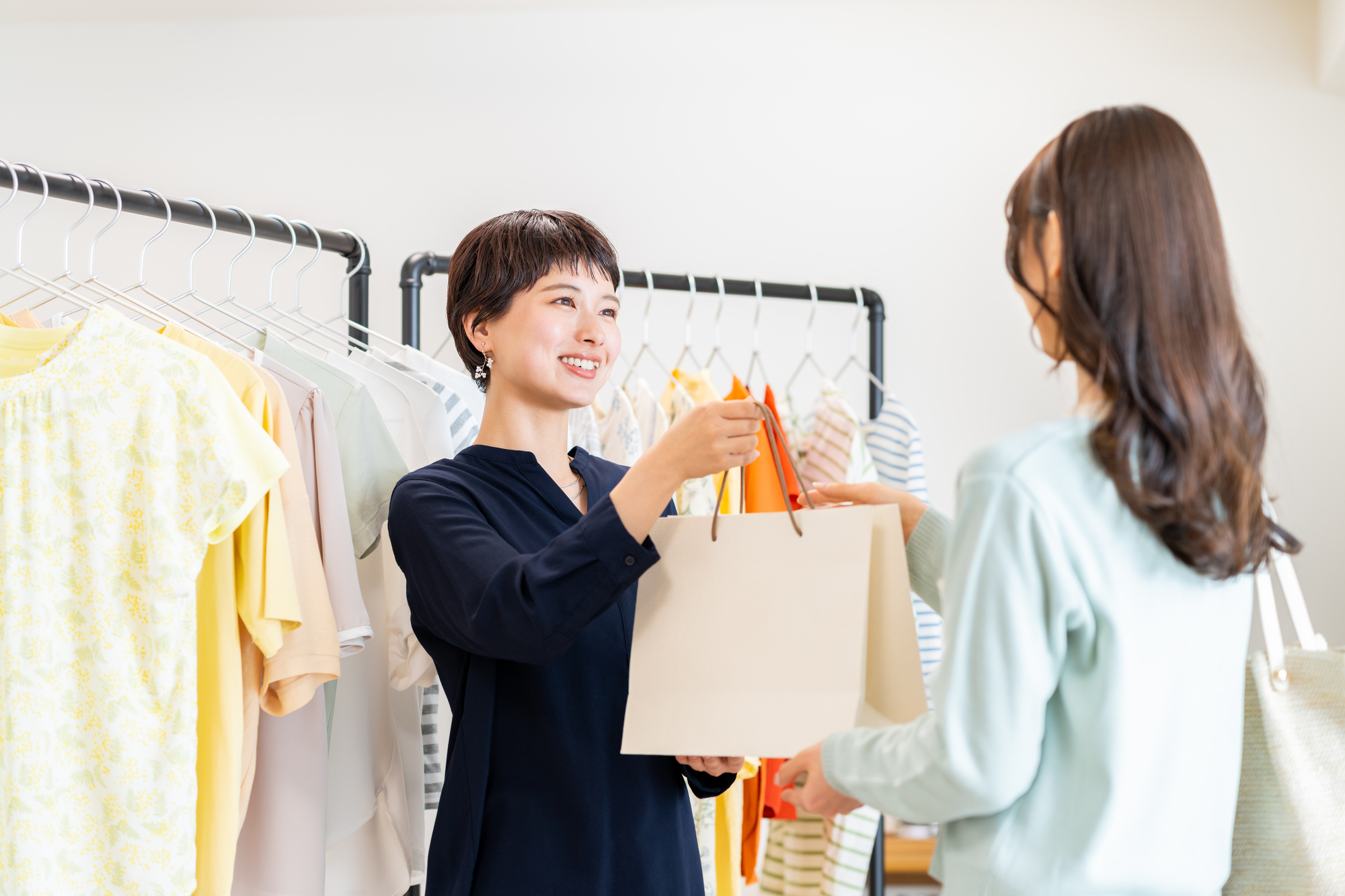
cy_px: 448
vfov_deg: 16.1
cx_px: 672
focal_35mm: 85
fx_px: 3175
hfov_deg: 23.9
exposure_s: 1/125
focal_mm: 85
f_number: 2.5
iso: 250
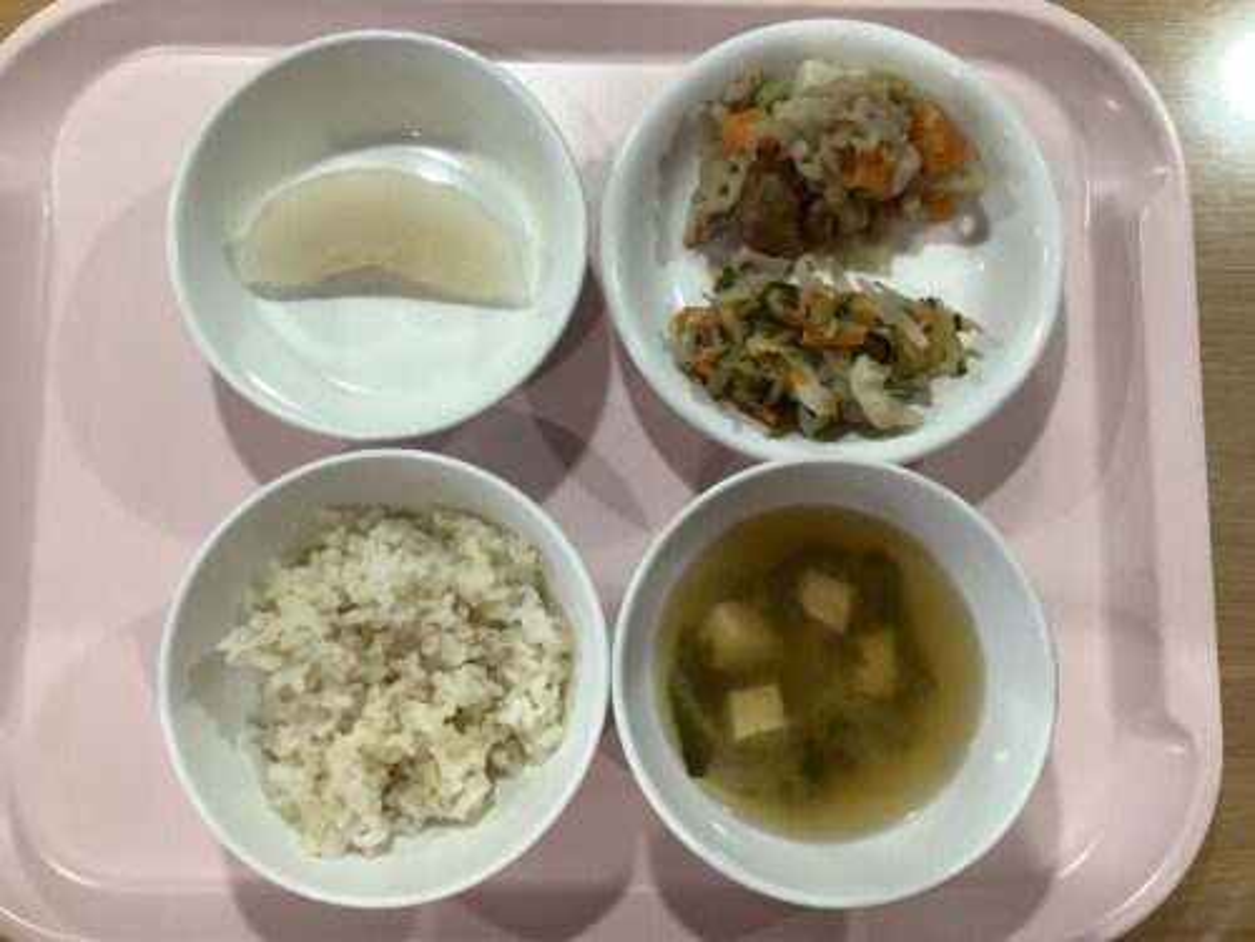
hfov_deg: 58.4
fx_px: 1124
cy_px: 471
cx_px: 628
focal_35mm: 31
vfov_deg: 45.4
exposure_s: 1/60
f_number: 2.4
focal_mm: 3.3
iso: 100
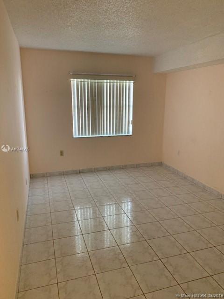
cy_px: 150
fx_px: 224
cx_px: 112
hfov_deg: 53.1
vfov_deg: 67.3
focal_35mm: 26
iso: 400
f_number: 1.8
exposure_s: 1/60
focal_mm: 4.25
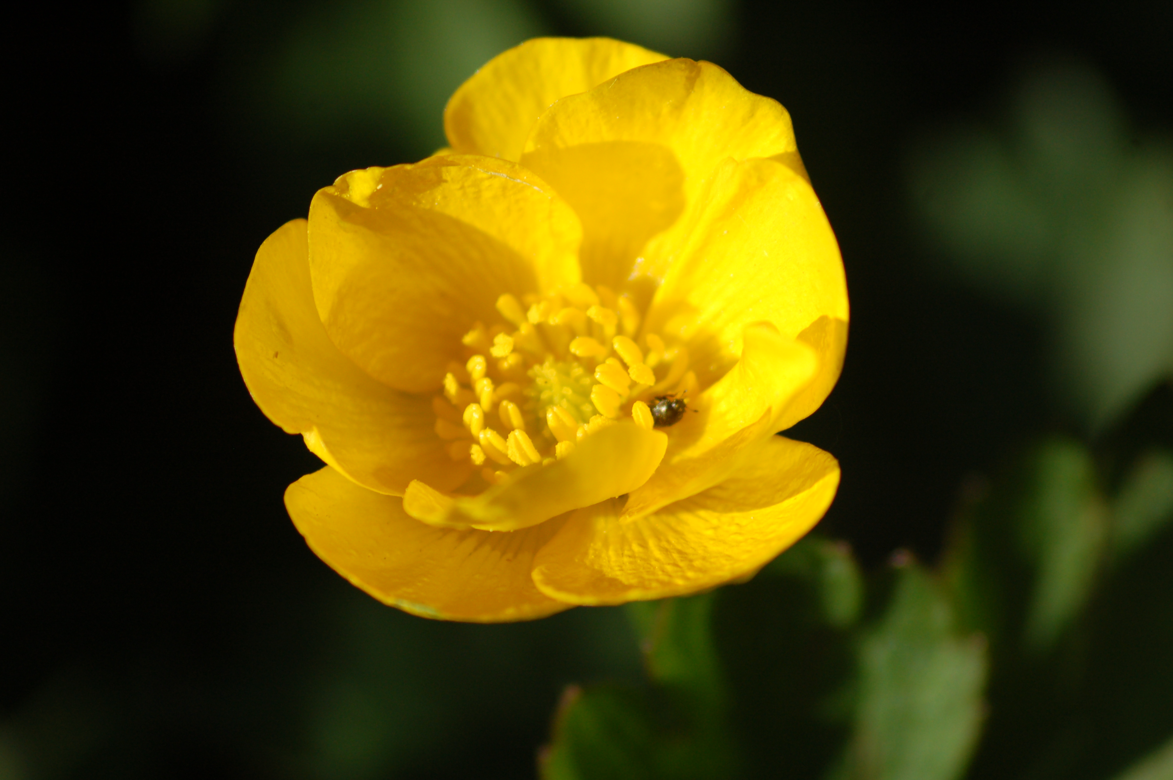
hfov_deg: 4.6
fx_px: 14649
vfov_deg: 3.0
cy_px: 390
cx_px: 586
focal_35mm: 450
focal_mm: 300
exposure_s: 1/1250
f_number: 5.6
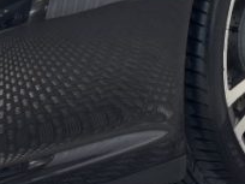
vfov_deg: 9.9
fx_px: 998
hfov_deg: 14.0
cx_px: 159
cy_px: -162
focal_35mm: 141
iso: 160
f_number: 1.78
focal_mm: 6.76
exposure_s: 1/50
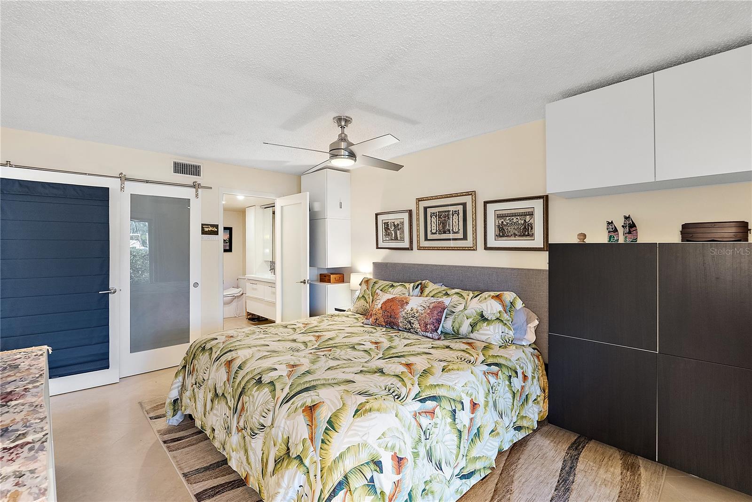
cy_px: 251
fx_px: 334
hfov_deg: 96.7
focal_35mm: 16
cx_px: 376
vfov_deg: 73.8
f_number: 5.6
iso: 1600
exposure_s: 1/5
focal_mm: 16
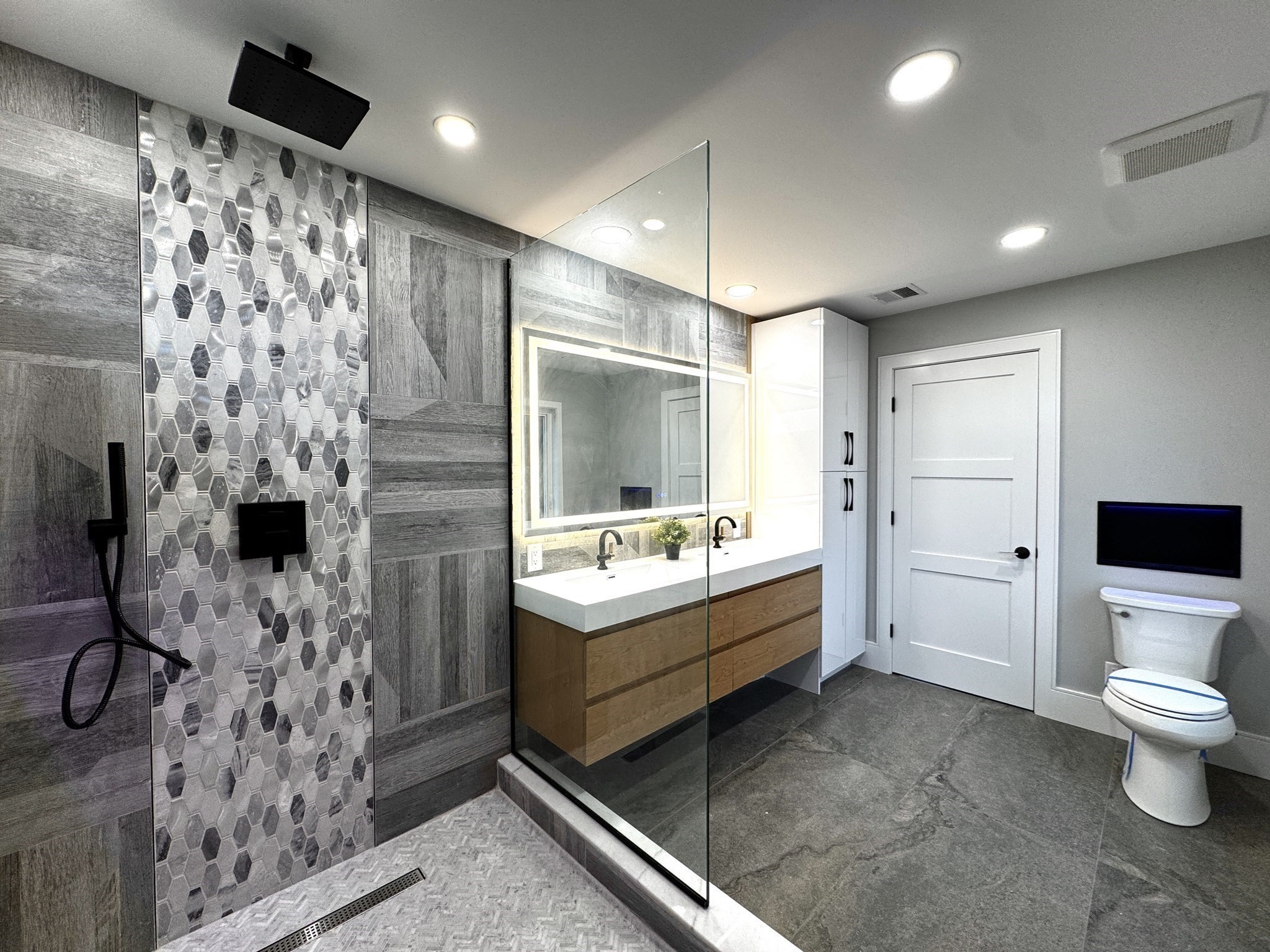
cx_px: 635
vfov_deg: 85.7
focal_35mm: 14
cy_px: 476
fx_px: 514
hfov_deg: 102.1
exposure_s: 1/120
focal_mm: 2.22
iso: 80
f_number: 2.2
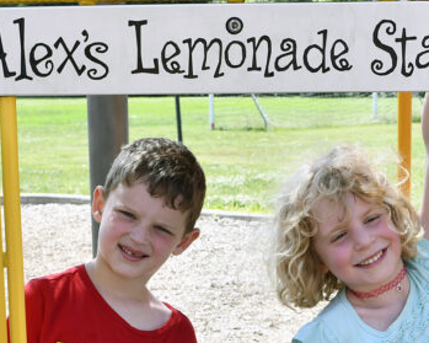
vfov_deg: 14.9
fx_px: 1295
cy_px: 318
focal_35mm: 102
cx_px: 269
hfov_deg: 18.8
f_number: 7.1
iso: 200
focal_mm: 25
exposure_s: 1/250
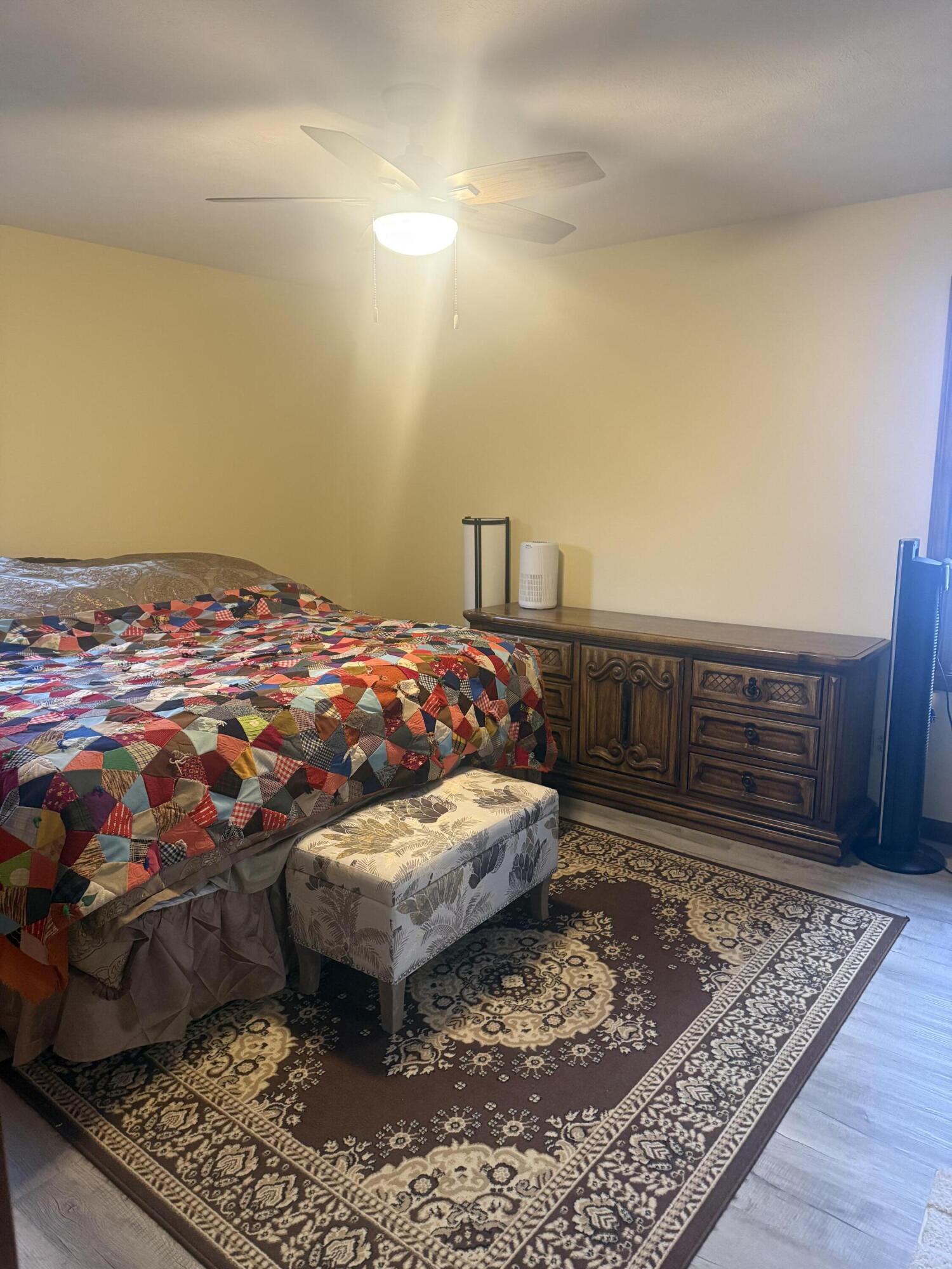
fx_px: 880
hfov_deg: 56.8
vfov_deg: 71.6
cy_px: 634
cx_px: 476
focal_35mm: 24
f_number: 1.78
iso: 400
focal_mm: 6.76
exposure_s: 1/60
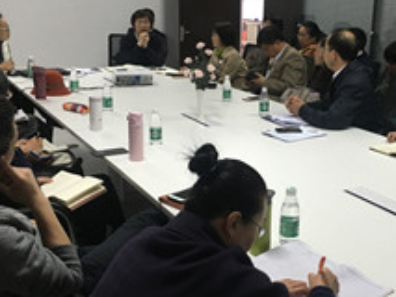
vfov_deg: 28.6
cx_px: 261
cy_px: 161
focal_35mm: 51
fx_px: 584
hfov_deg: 37.1
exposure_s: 1/33
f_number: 2.2
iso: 160
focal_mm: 4.15
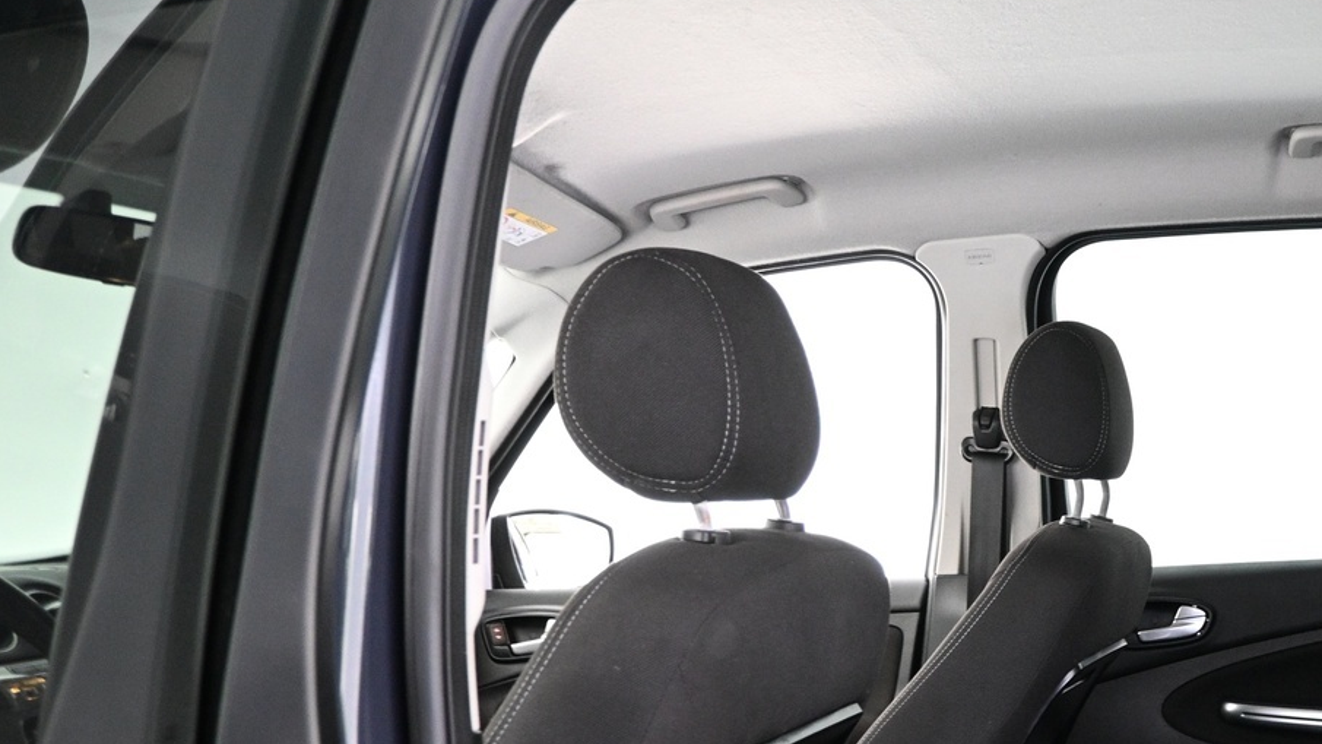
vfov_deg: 25.2
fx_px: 1577
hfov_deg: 41.9
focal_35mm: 45
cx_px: 1182
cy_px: 744
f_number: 3.5
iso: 1600
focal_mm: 16
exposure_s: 1/15
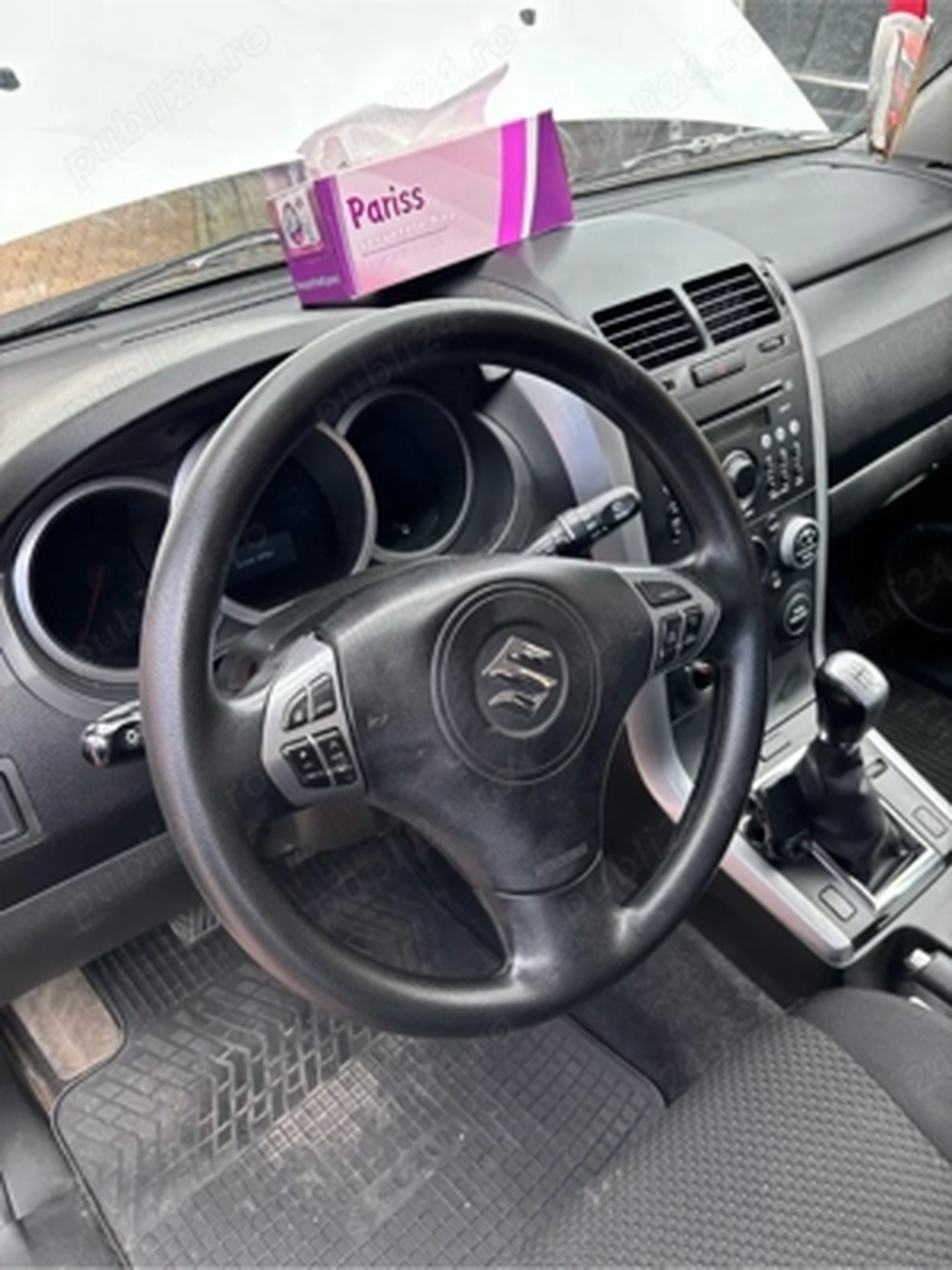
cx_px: 476
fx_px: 953
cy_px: 635
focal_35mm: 26
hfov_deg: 53.1
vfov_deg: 67.3
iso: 40
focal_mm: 5.96
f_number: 1.6
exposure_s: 1/150
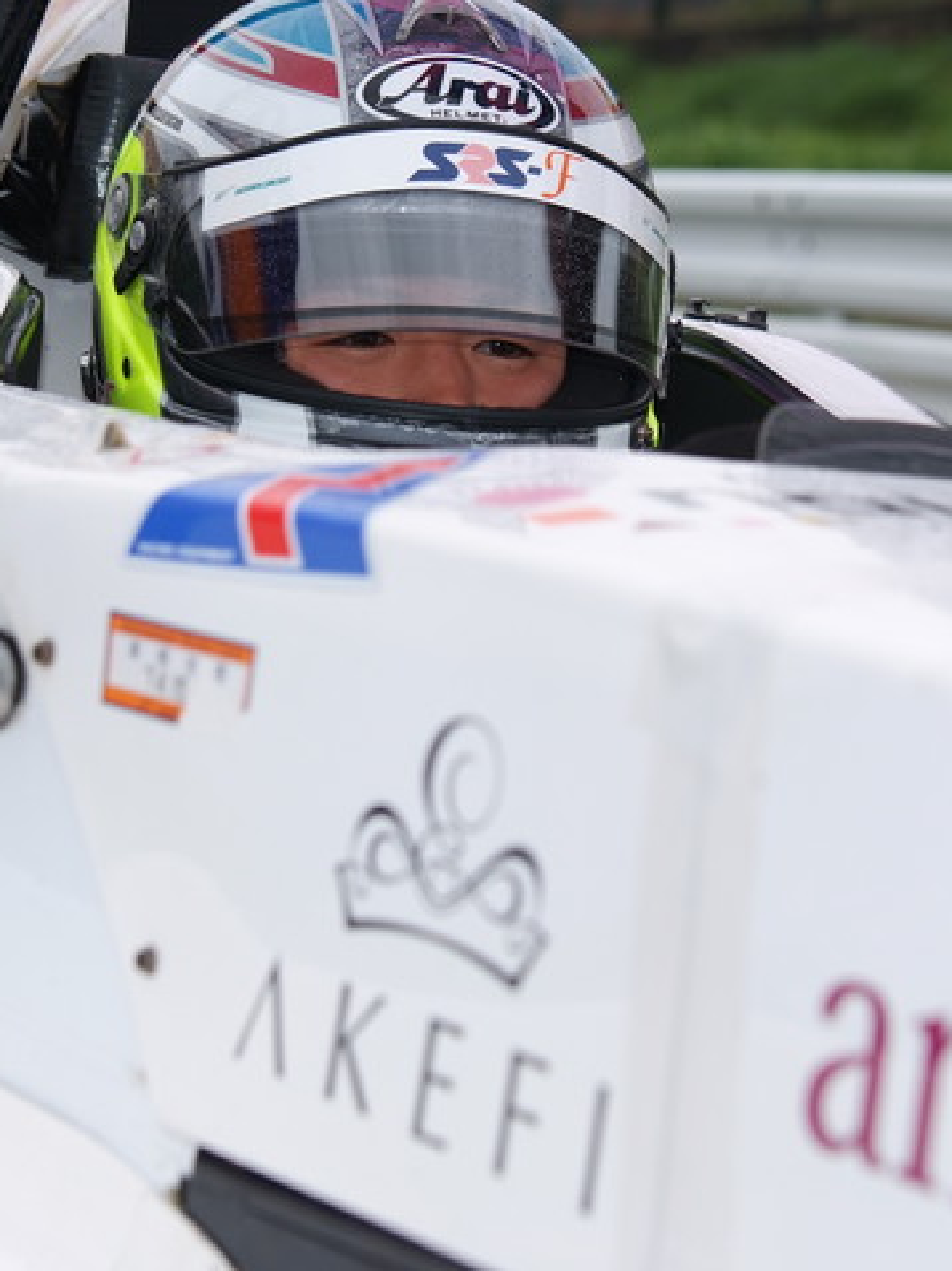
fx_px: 3670
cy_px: 636
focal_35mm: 100
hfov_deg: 14.8
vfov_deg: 19.6
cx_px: 425
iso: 100
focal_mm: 46
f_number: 4
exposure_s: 1/250
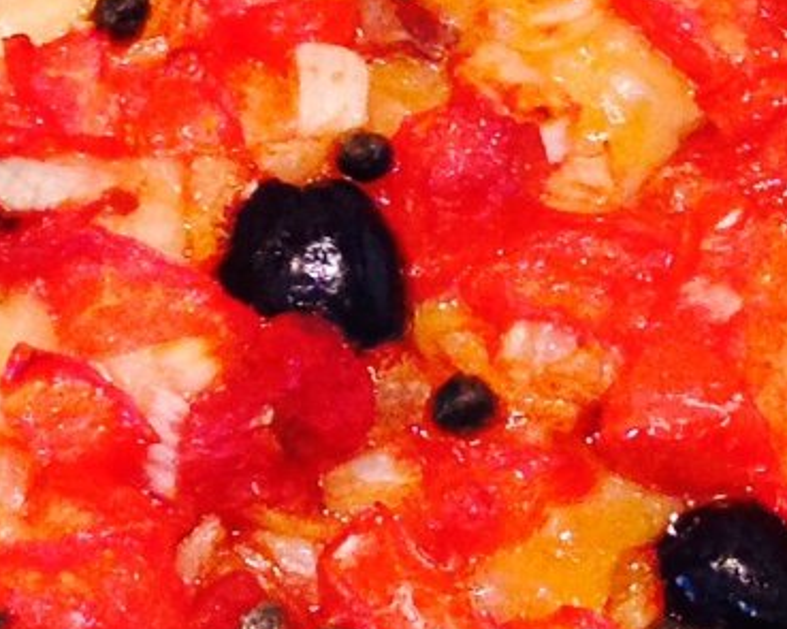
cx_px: -245
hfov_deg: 10.5
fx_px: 4168
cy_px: 316
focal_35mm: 179
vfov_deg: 8.6
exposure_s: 1/20
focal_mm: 4.12
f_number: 2.4
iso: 200
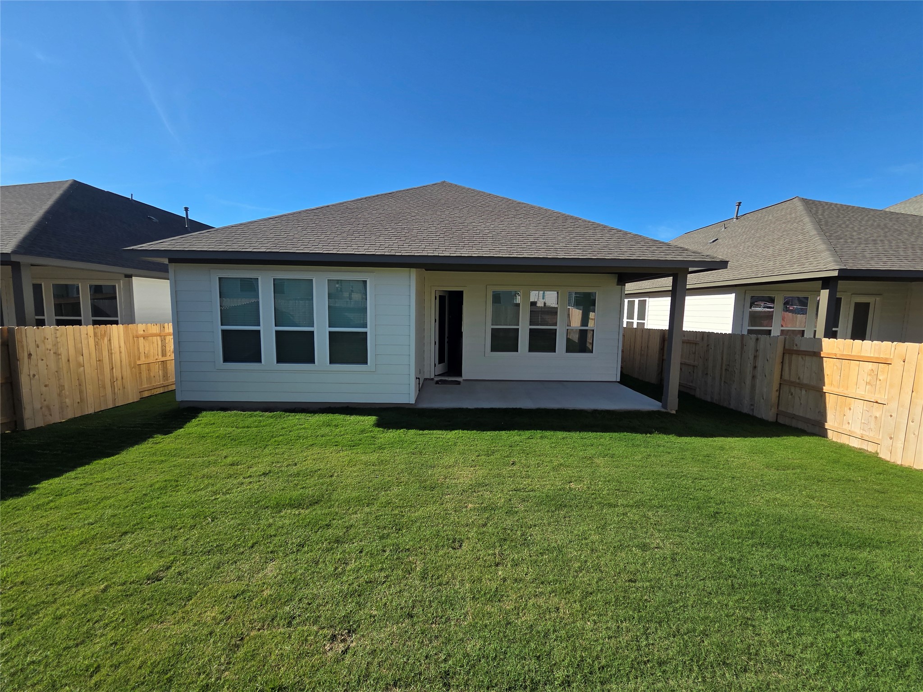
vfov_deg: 89.9
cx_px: 462
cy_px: 346
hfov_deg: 106.2
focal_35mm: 13
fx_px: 347
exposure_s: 1/1951
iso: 50
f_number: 2.2
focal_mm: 2.2
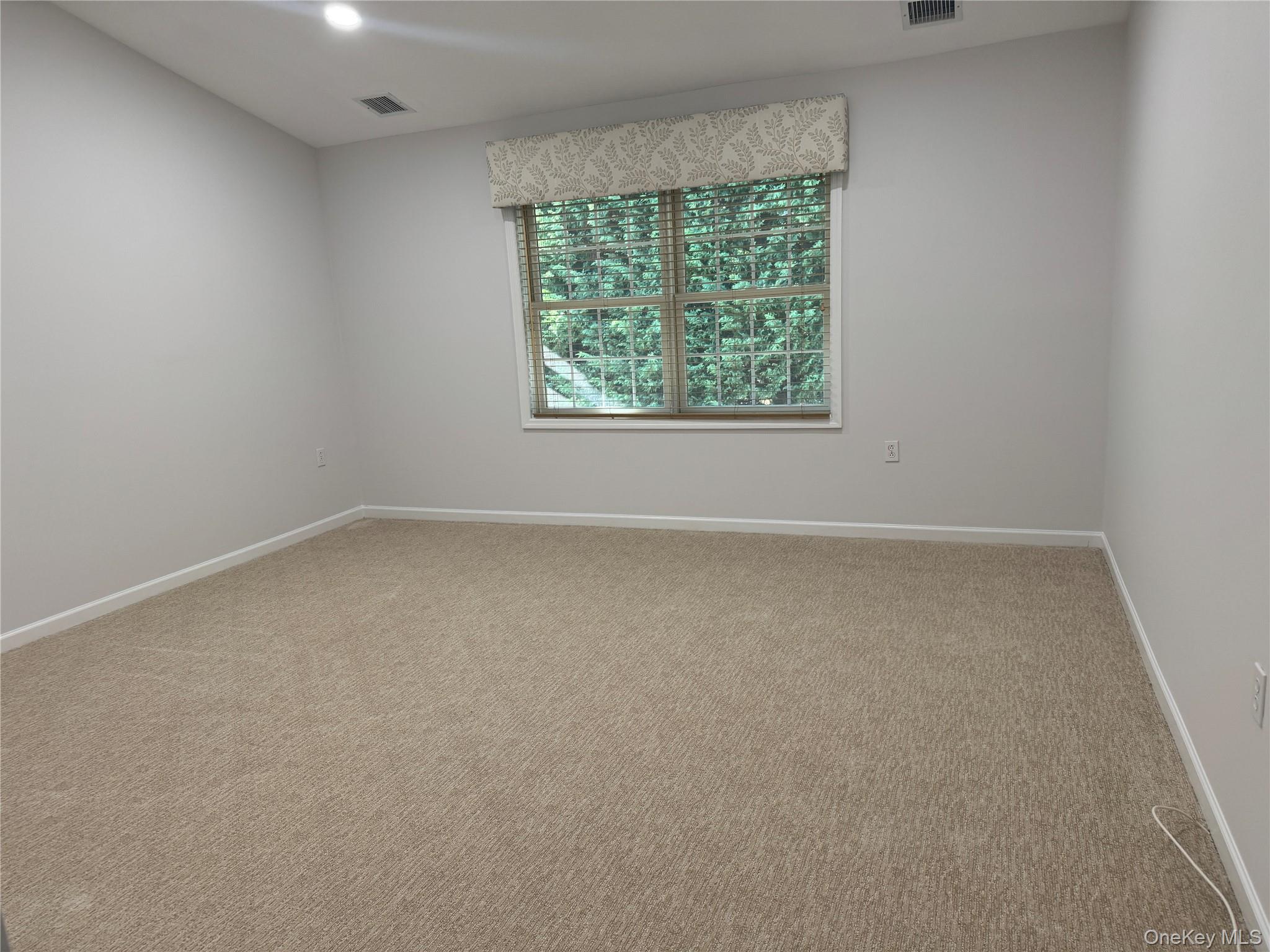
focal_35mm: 24
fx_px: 881
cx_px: 635
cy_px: 476
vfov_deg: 56.8
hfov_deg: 71.6
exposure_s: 1/120
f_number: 1.78
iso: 160
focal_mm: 6.76
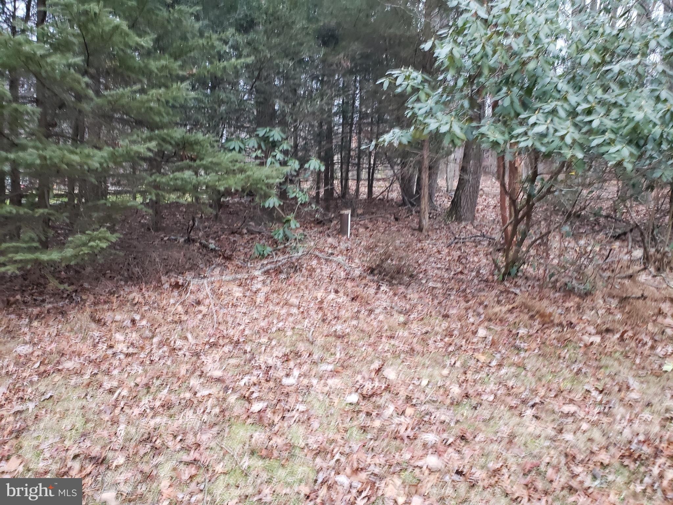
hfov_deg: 67.3
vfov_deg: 53.1
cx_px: 336
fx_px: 505
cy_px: 252
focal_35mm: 26
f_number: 2.4
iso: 400
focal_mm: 4.3
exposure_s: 1/10
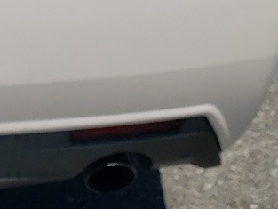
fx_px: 1069
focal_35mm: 133
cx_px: -221
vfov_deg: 10.6
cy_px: -144
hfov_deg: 13.3
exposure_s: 1/10000
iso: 50
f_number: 1.5
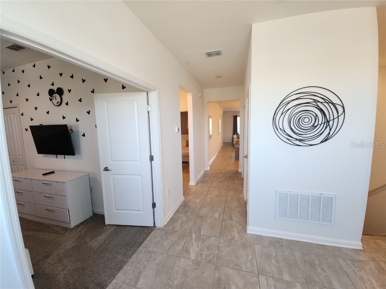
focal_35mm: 13
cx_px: 193
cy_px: 144
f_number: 2.2
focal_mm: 2.2
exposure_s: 1/60
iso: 125
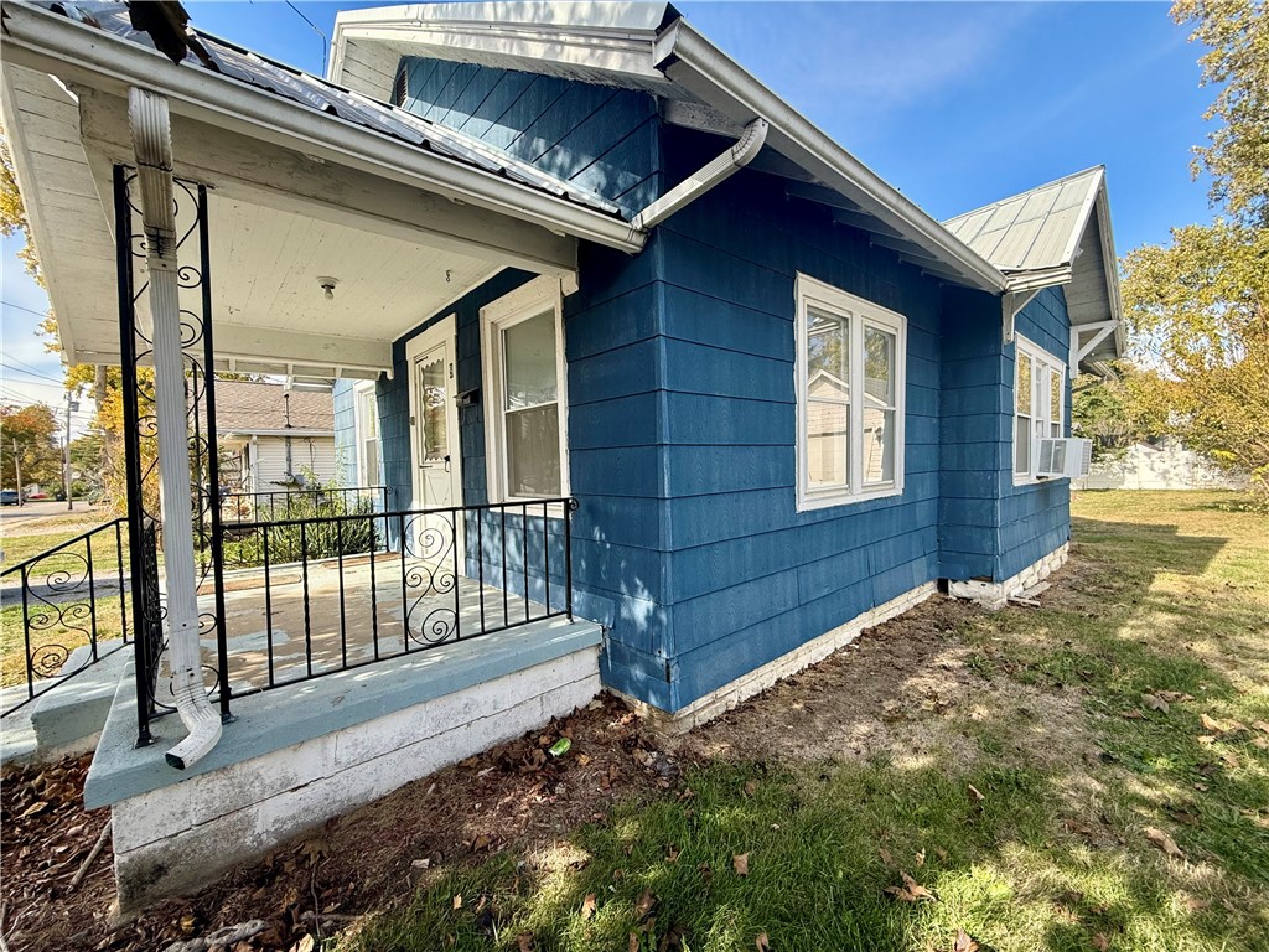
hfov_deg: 102.1
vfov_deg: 85.7
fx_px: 513
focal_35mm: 14
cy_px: 476
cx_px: 634
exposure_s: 1/510
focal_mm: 2.22
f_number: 2.2
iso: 64
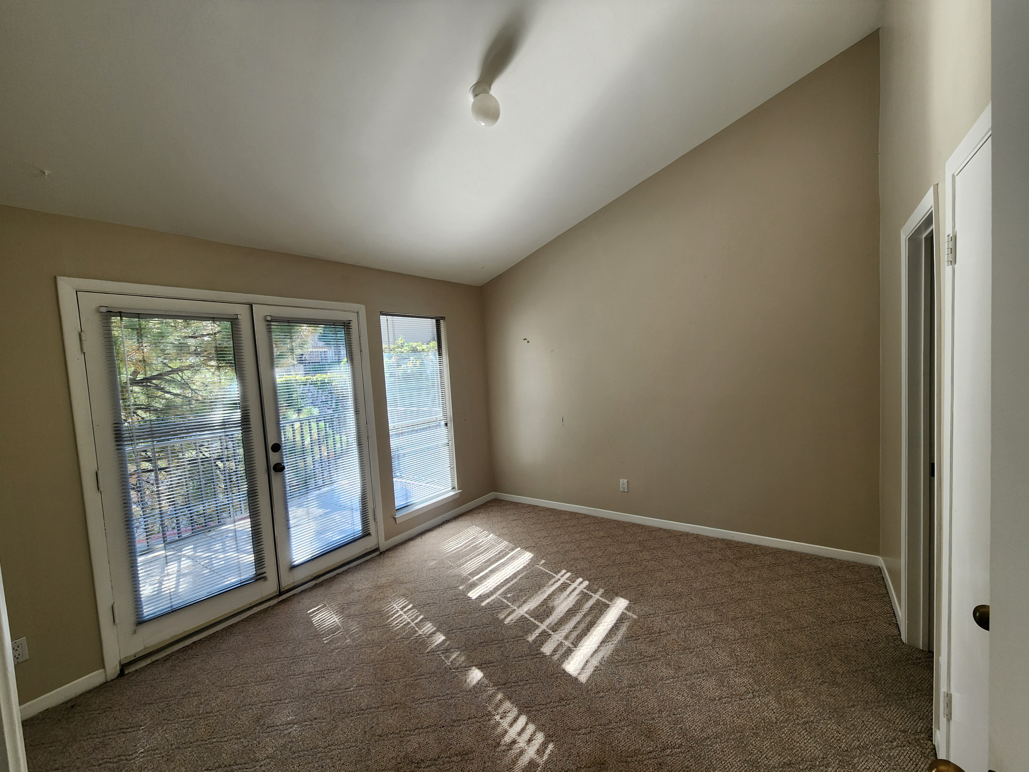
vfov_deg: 89.9
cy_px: 386
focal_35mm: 13
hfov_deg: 106.2
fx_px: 386
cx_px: 514
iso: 50
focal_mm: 2.2
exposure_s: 1/126
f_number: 2.2
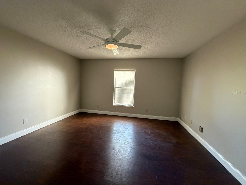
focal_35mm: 14
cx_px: 123
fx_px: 99
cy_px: 92
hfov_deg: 102.1
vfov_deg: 85.7
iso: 640
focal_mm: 2.22
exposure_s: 1/60
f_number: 2.2
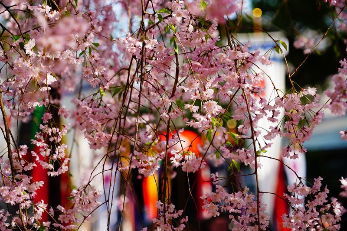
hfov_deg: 13.3
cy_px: 116
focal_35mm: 154
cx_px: 174
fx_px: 1484
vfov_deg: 8.9
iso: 125
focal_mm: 154
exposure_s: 1/200
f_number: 6.7
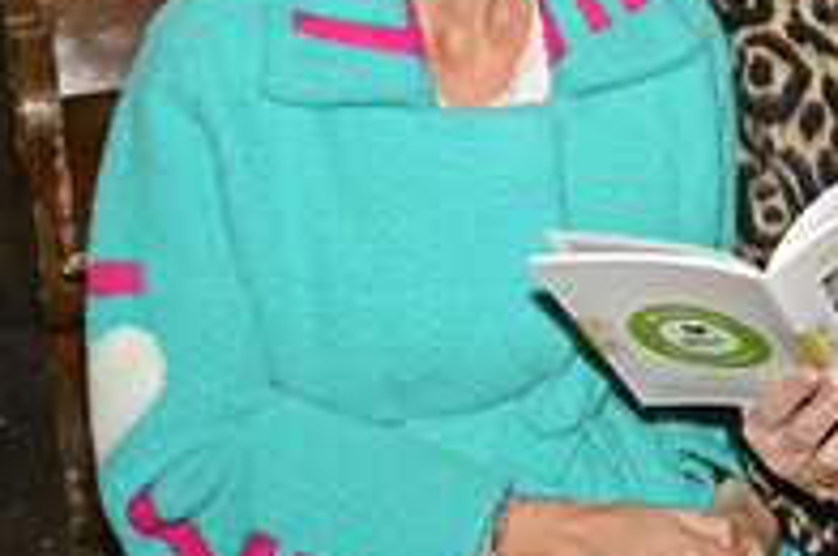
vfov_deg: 17.6
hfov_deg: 26.0
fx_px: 1766
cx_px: 720
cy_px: 64
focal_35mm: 76
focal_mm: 33
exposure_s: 1/200
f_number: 5
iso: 2000
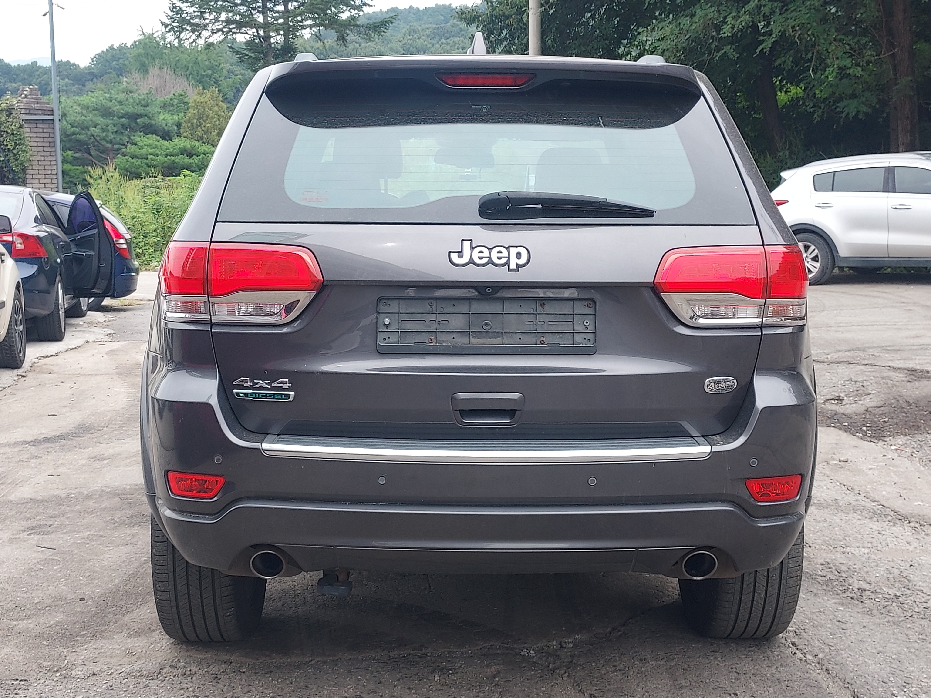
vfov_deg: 56.8
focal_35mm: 24
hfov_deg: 71.6
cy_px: 349
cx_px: 466
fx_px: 645
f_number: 1.8
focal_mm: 4.6
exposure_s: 1/166
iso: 40
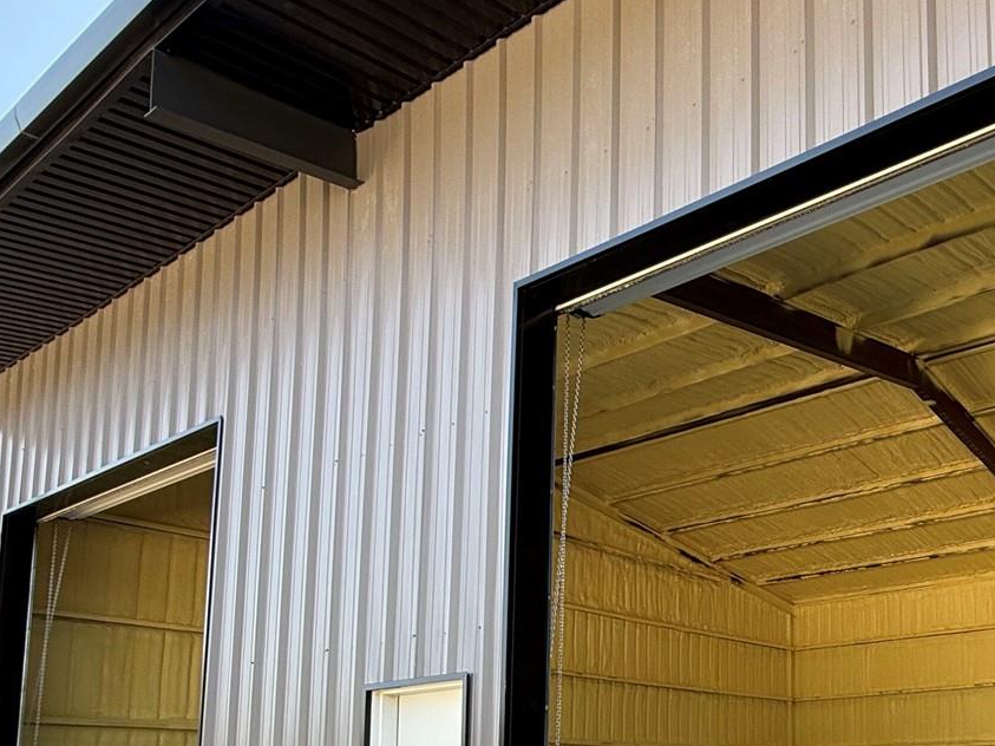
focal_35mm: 34
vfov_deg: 38.8
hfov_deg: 49.2
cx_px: 862
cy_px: 676
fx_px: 977
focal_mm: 2.22
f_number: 2.2
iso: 50
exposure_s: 1/191
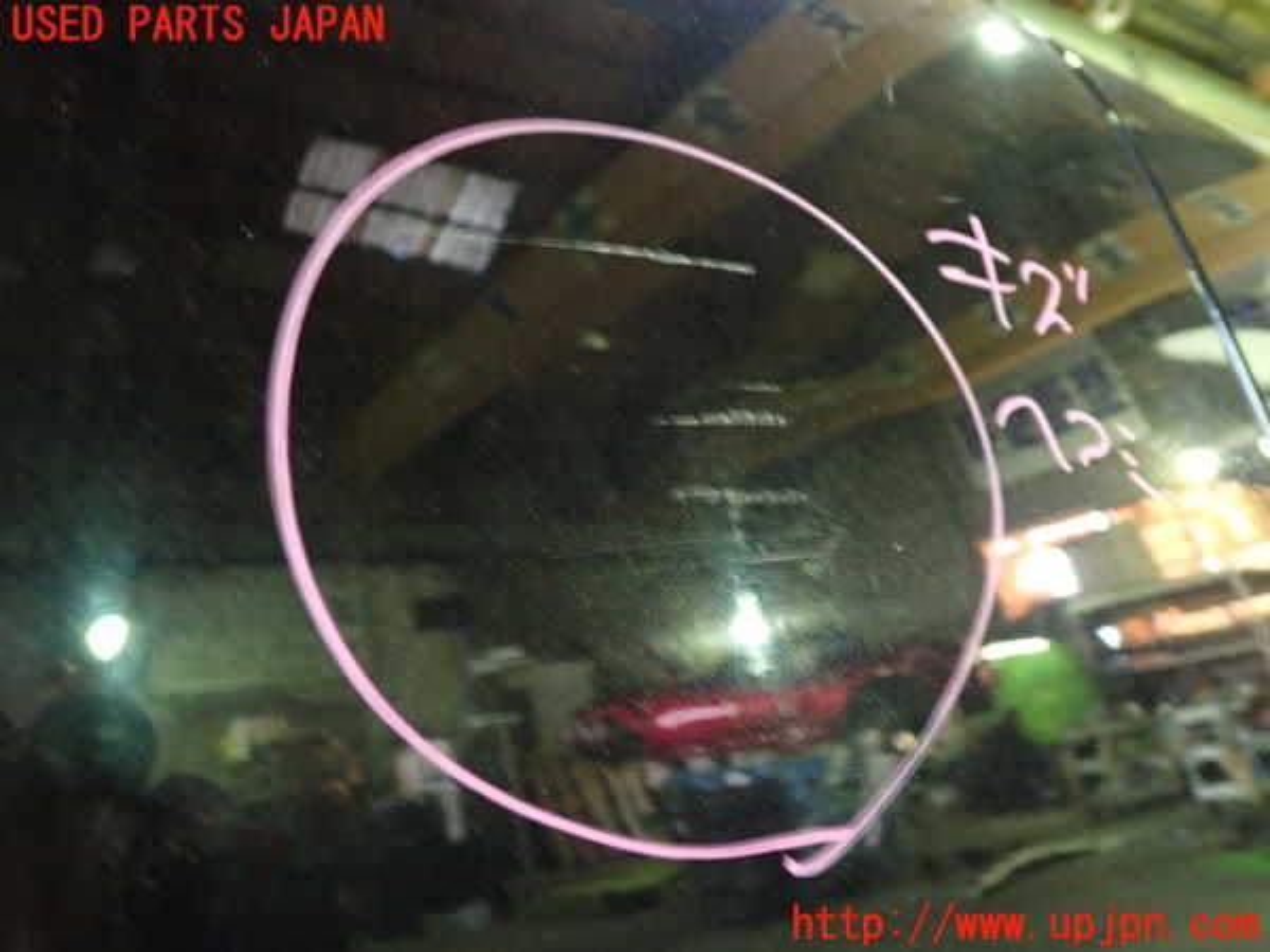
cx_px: 635
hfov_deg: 60.0
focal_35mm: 30
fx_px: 1101
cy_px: 476
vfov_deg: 46.8
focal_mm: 5.4
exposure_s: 1/10
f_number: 2.3
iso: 800
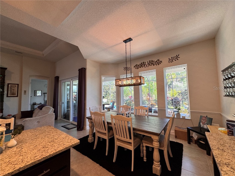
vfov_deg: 85.7
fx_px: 95
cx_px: 118
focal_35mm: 14
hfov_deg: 102.1
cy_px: 88
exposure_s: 1/120
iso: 125
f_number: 2.2
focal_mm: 2.22
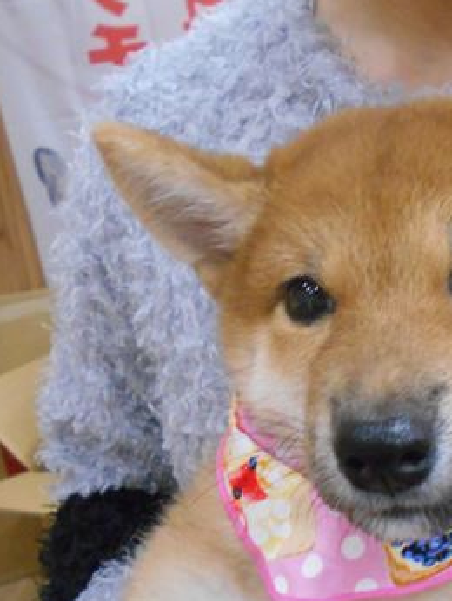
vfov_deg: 36.6
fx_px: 904
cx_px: 376
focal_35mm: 52
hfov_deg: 27.4
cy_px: 373
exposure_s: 1/60
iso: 800
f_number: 3.4
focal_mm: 5.1
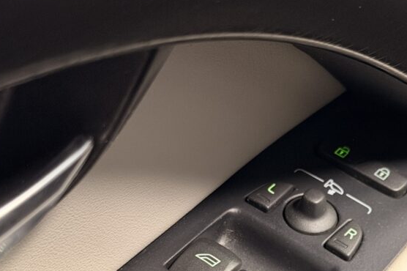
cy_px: 259
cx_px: 247
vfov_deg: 14.6
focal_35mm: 92
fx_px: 1039
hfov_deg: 22.1
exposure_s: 1/33
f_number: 1.78
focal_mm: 6.76
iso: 320
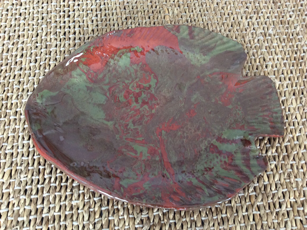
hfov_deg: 56.9
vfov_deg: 44.1
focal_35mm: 32
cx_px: 154
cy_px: 115
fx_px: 283
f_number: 2.4
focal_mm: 3.3
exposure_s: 1/25
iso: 100
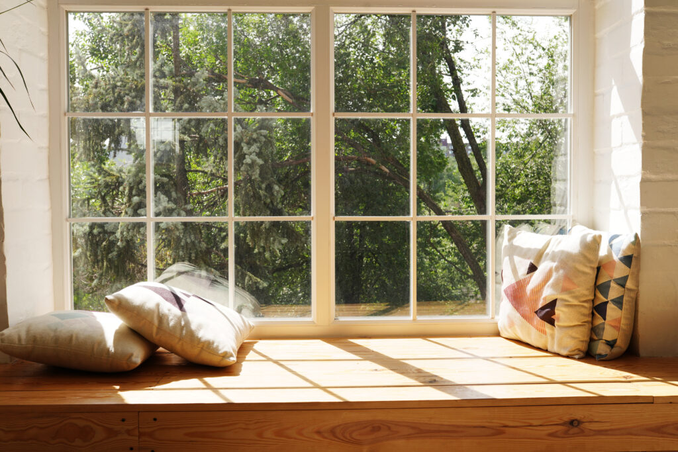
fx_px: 659
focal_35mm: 35
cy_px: 226
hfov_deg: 54.4
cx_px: 339
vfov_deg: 37.9
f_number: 7.1
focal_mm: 35
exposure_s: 1/100
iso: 125
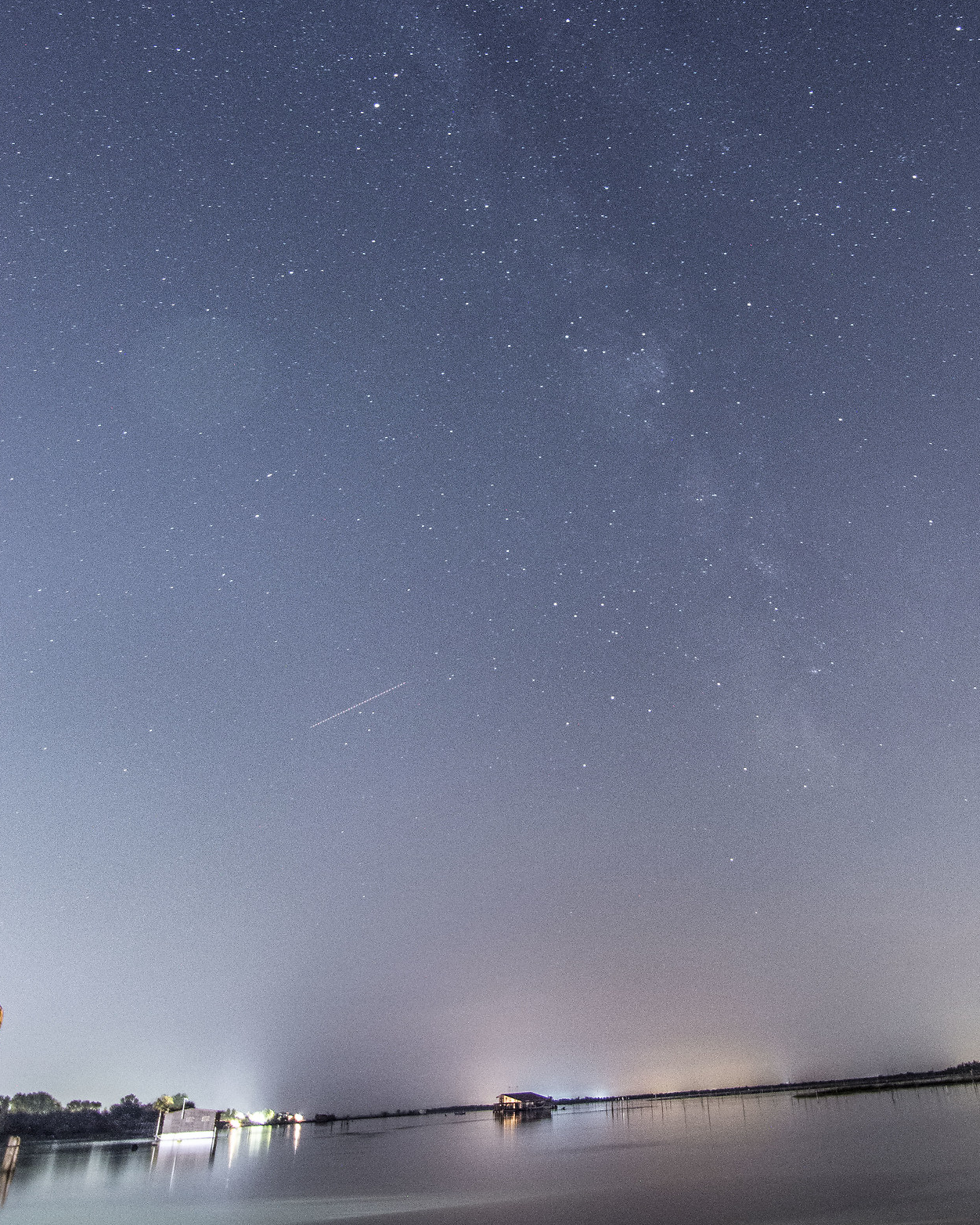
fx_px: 860
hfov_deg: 58.6
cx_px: 613
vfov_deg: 67.5
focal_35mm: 24
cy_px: 344
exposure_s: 25
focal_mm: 11
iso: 1600
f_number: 2.8
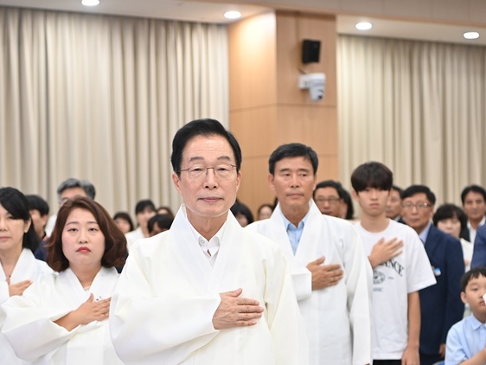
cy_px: 257
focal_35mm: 80
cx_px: 218
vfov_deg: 18.4
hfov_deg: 24.4
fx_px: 1124
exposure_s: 1/200
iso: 1250
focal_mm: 52
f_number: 3.2
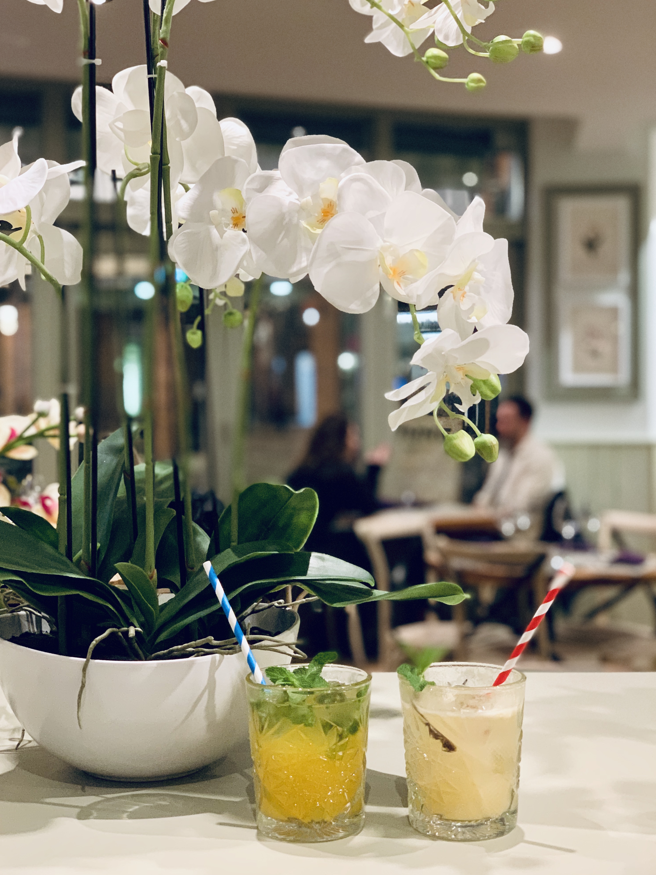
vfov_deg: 36.2
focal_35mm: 53
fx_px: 1339
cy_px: 436
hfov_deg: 27.5
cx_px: 322
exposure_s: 1/25
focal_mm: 6
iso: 640
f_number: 2.4
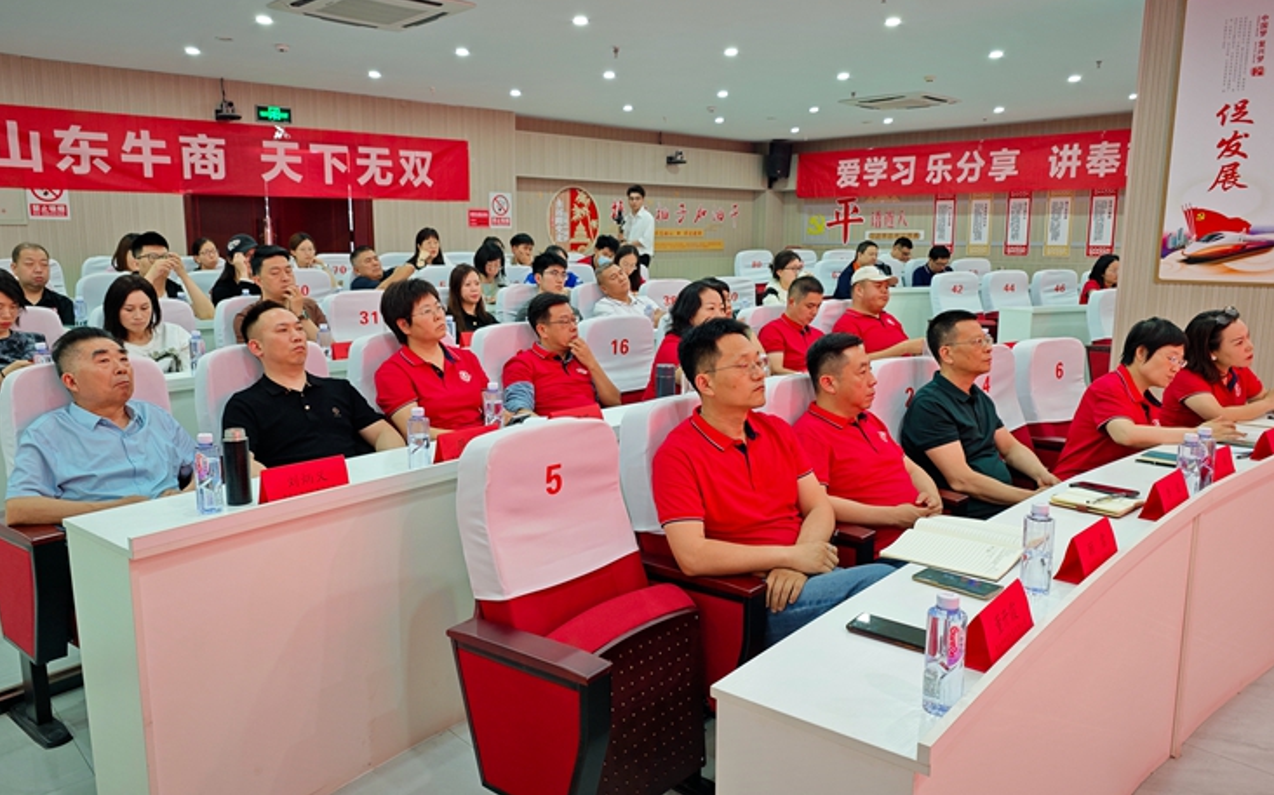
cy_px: 384
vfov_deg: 49.2
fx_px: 868
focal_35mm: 25
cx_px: 628
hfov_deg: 72.6
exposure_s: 1/60
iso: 250
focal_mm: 6.68
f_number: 1.42
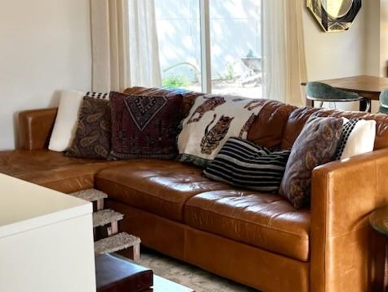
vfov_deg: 25.9
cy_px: 87
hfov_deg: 32.7
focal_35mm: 56
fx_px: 628
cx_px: 346
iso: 50
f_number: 1.6
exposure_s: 1/121
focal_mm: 5.1
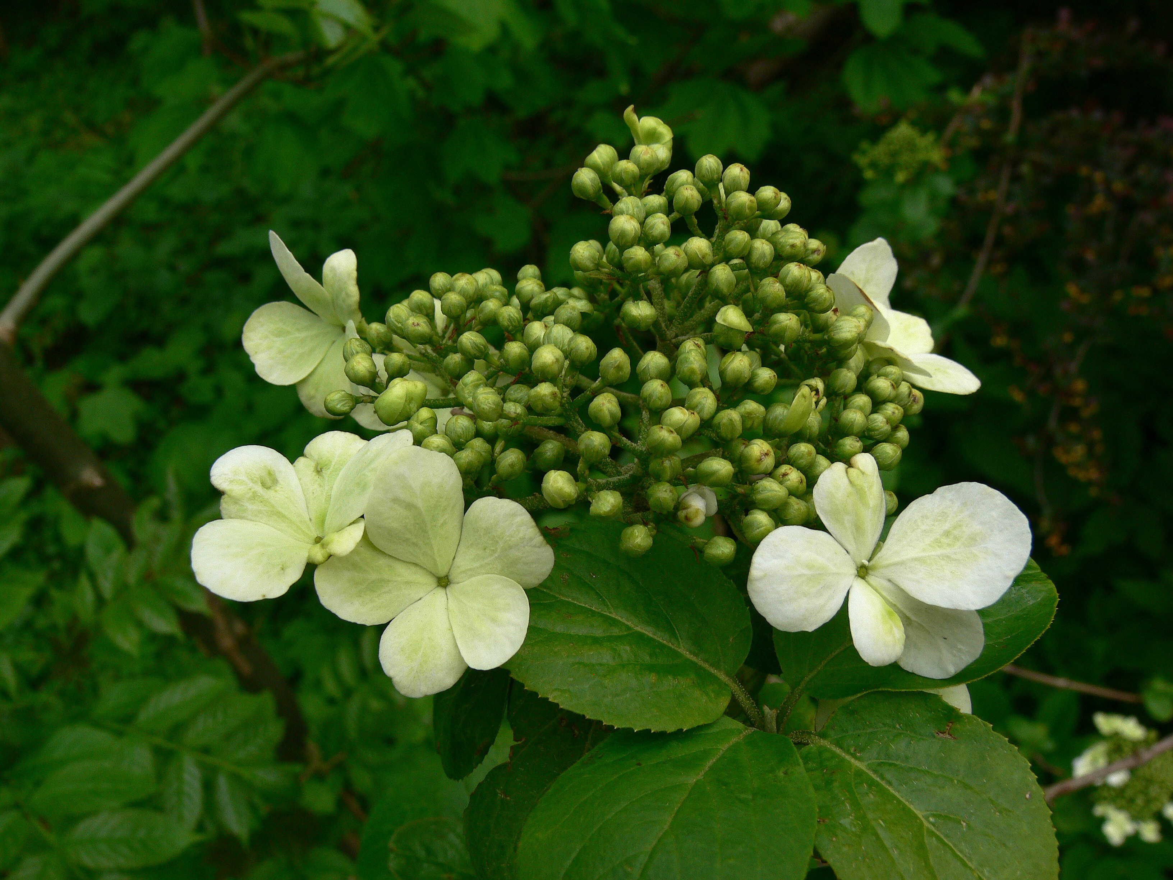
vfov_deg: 40.7
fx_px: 1186
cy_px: 440
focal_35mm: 35
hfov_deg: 52.6
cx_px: 586
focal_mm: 7.4
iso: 80
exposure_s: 1/100
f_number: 5
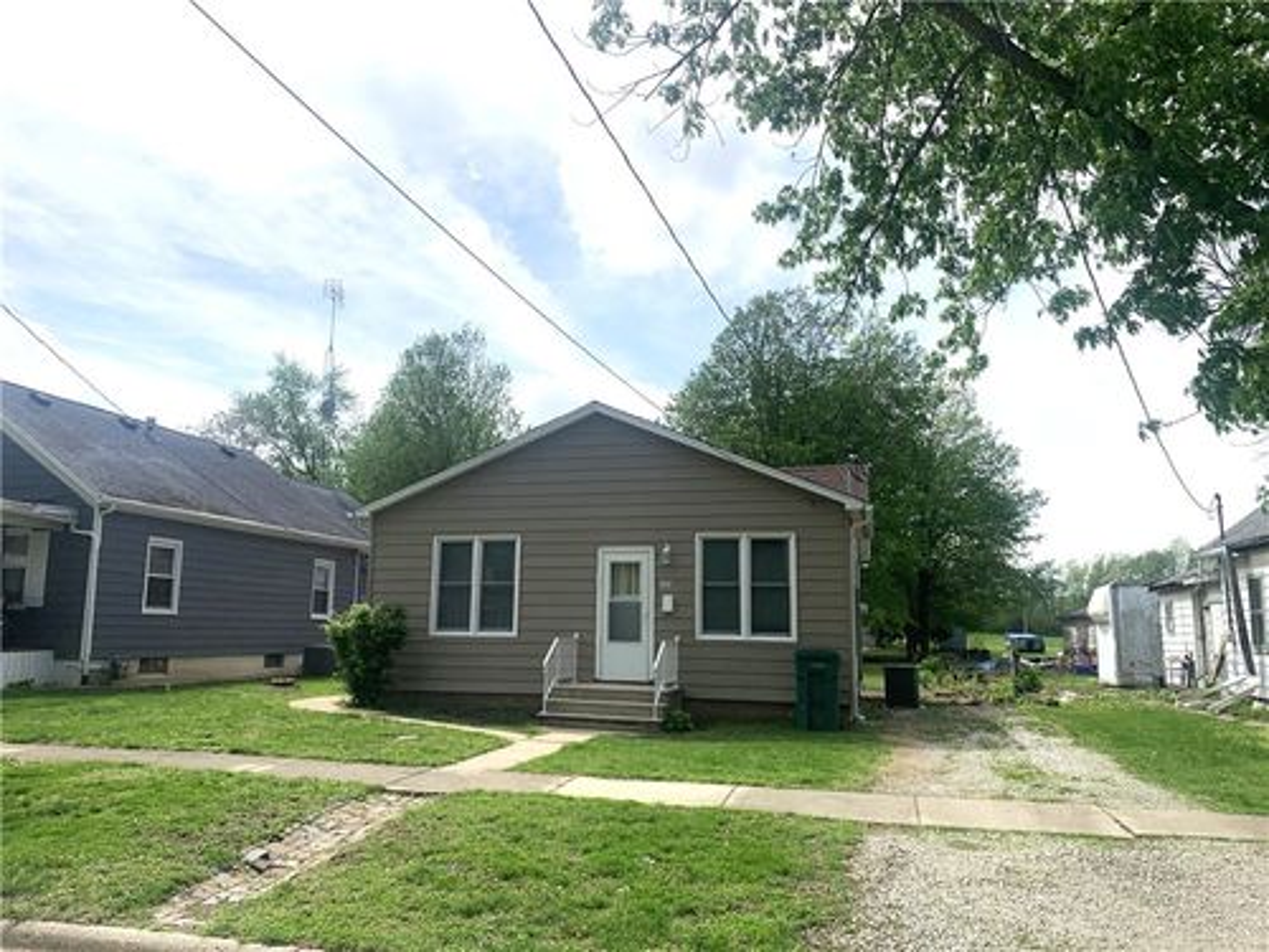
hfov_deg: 67.3
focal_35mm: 26
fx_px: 953
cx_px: 634
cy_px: 476
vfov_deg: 53.1
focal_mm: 4.25
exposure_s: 1/4673
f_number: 1.8
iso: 25
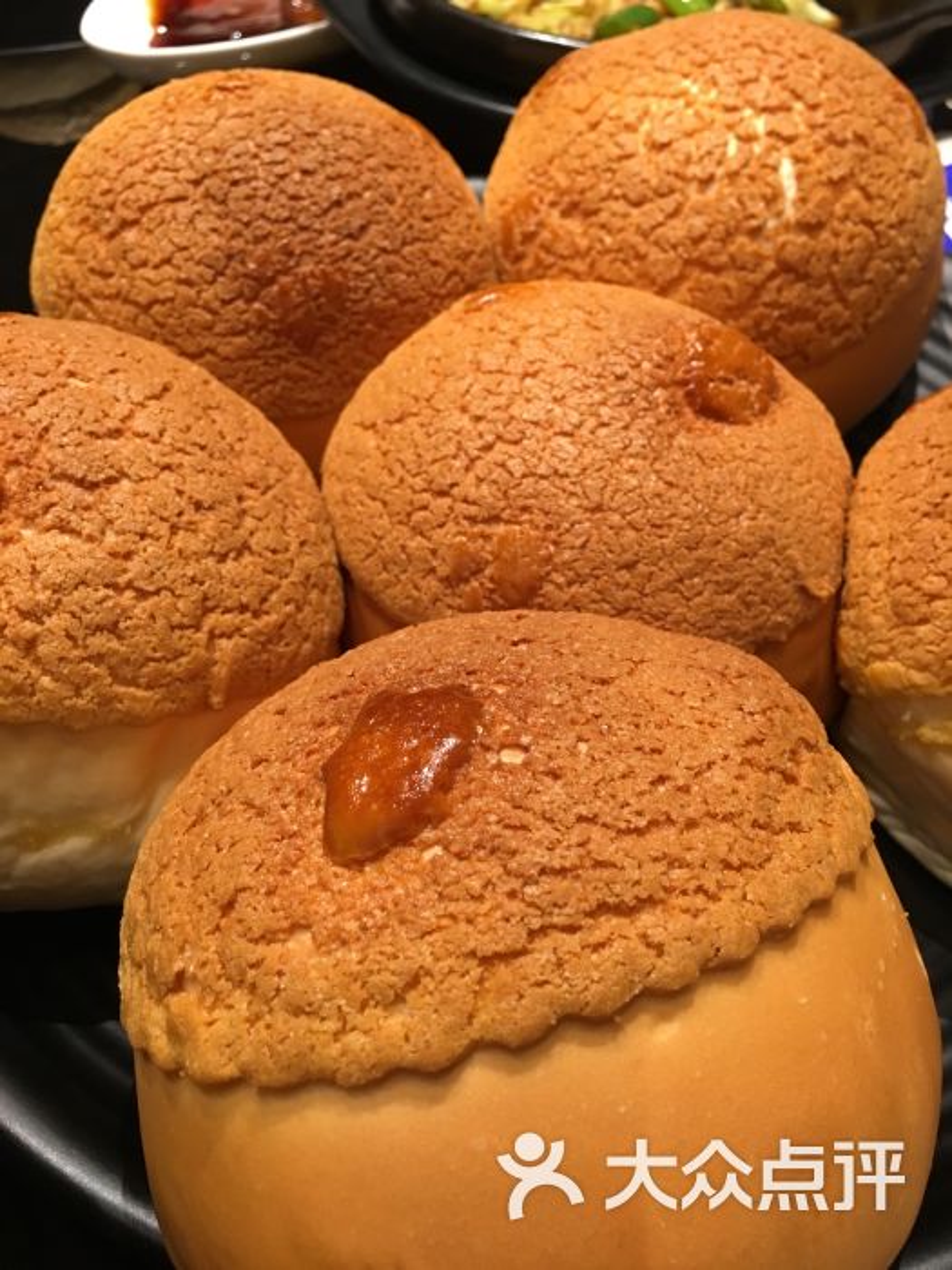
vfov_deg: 61.7
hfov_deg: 48.2
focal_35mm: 29
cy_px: 635
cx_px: 476
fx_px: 1063
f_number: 2.2
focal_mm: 4.15
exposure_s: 1/33
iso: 160
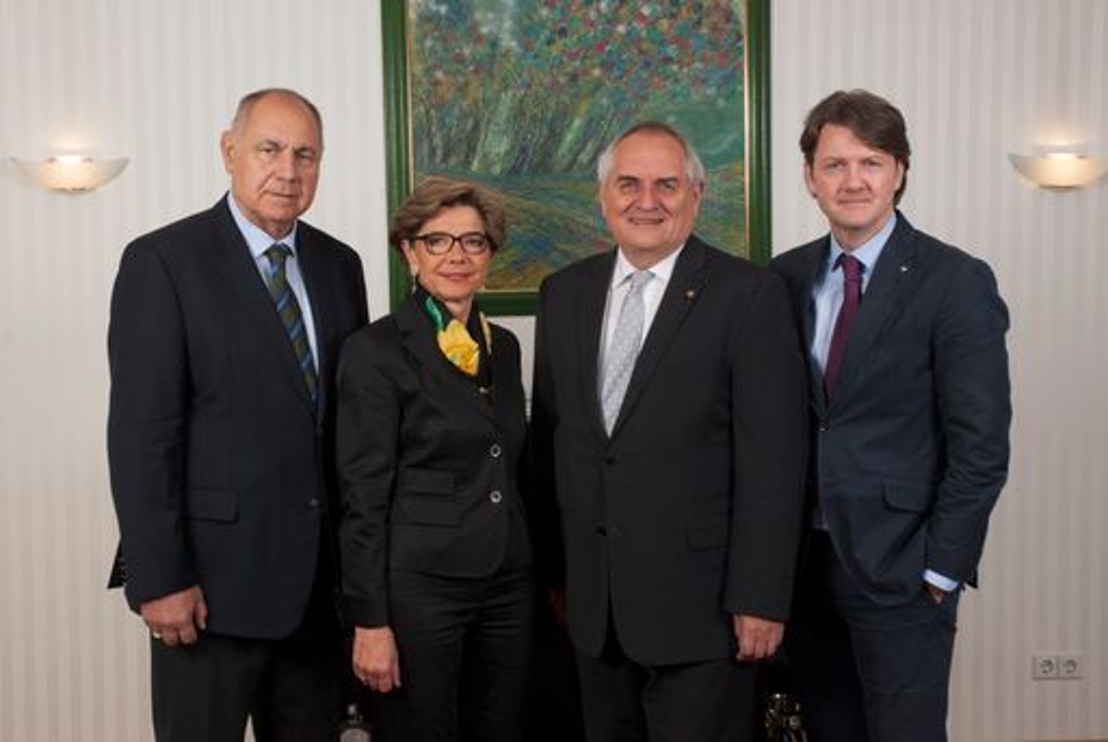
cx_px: 554
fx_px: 1618
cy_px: 371
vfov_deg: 25.8
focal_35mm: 52
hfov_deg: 37.8
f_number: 11
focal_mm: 35
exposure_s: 1/125
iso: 200
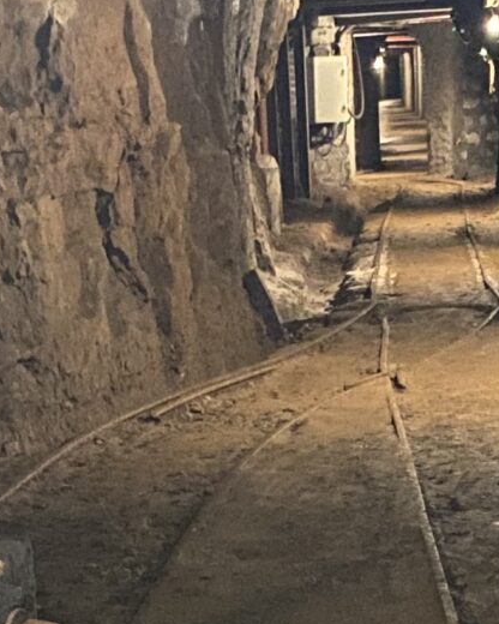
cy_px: 956
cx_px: 375
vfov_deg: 14.3
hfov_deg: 12.3
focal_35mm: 125
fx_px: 2308
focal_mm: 4.25
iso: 500
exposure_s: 1/13
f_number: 1.8
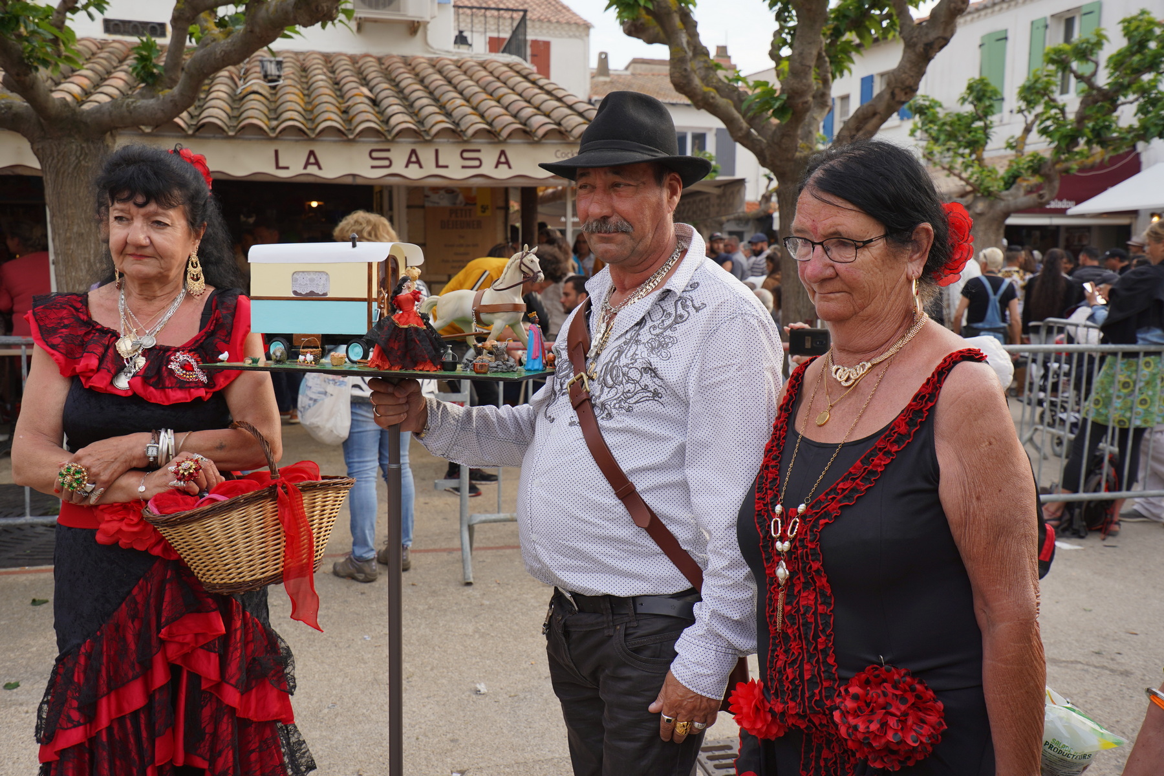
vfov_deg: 37.9
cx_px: 582
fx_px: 1132
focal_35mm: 35
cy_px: 388
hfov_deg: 54.4
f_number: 7.1
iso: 125
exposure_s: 1/160
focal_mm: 35
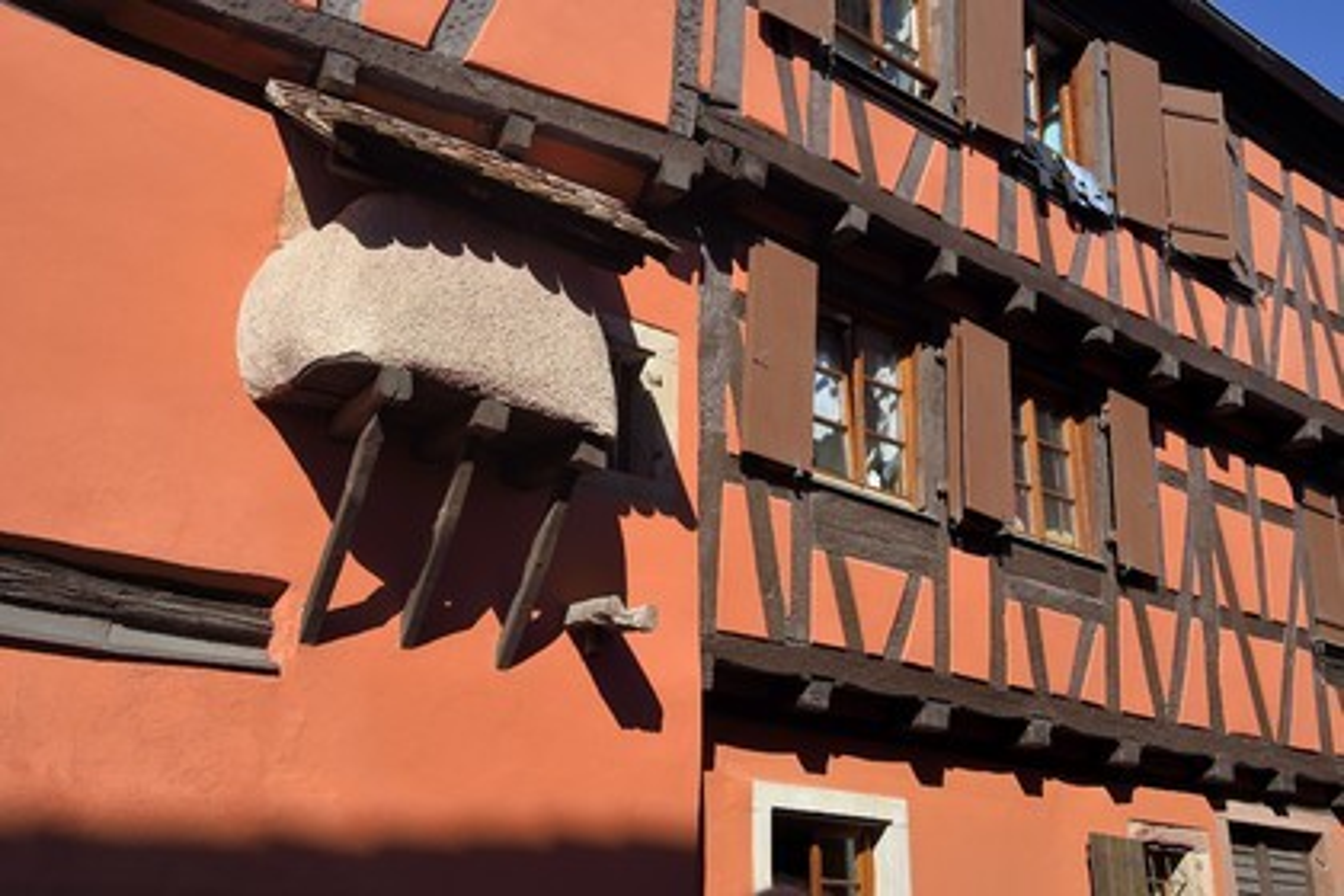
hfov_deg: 53.1
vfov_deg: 36.9
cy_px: 448
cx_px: 672
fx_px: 1344
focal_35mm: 36
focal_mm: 36
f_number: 11
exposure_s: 1/320
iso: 200
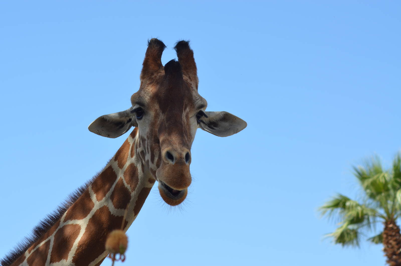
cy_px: 133
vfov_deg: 11.1
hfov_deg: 16.7
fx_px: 1367
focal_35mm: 123
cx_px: 200
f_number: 6.3
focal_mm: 82
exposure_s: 1/640
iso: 200
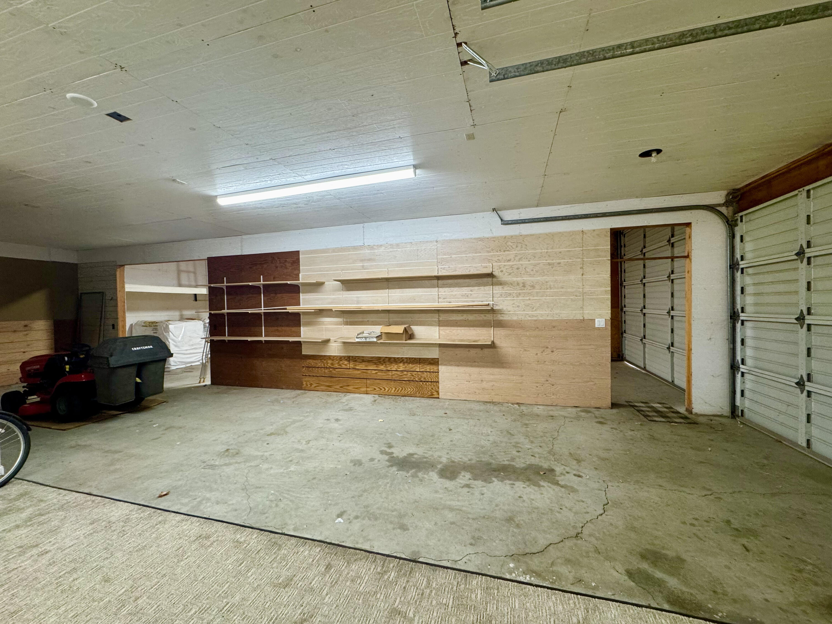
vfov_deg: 85.7
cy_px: 312
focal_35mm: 14
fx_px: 336
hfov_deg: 102.1
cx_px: 416
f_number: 2.2
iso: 250
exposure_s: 1/120
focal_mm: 2.22
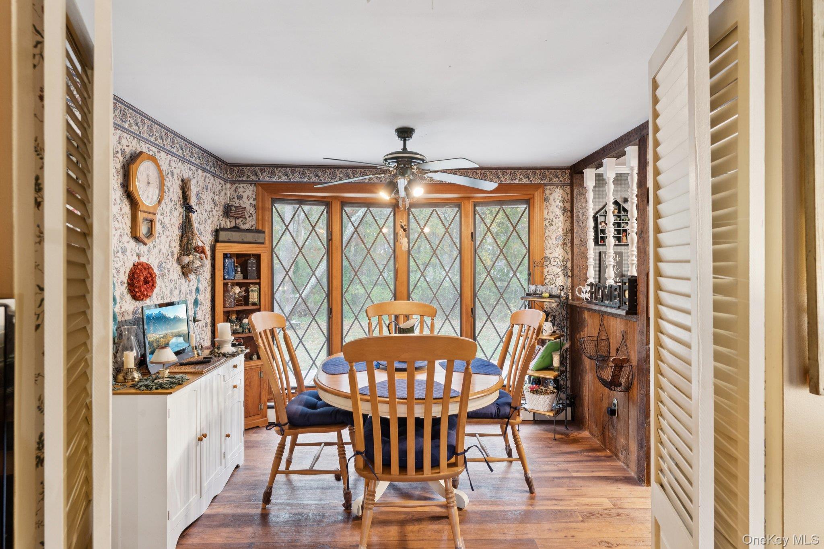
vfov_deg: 64.5
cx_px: 412
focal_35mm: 19
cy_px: 274
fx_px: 435
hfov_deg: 86.9
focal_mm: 19
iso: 640
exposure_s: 1/4
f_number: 6.3
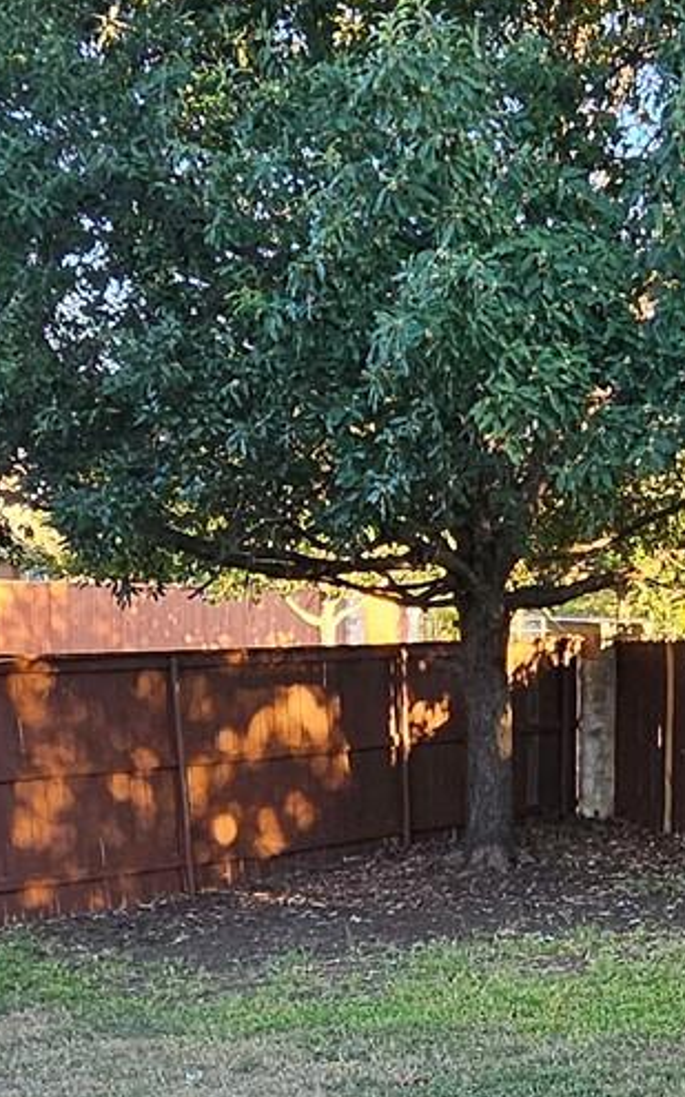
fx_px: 1704
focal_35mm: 57
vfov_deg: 32.7
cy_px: 1104
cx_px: 716
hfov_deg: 21.7
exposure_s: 1/141
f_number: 2.2
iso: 32
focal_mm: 1.74
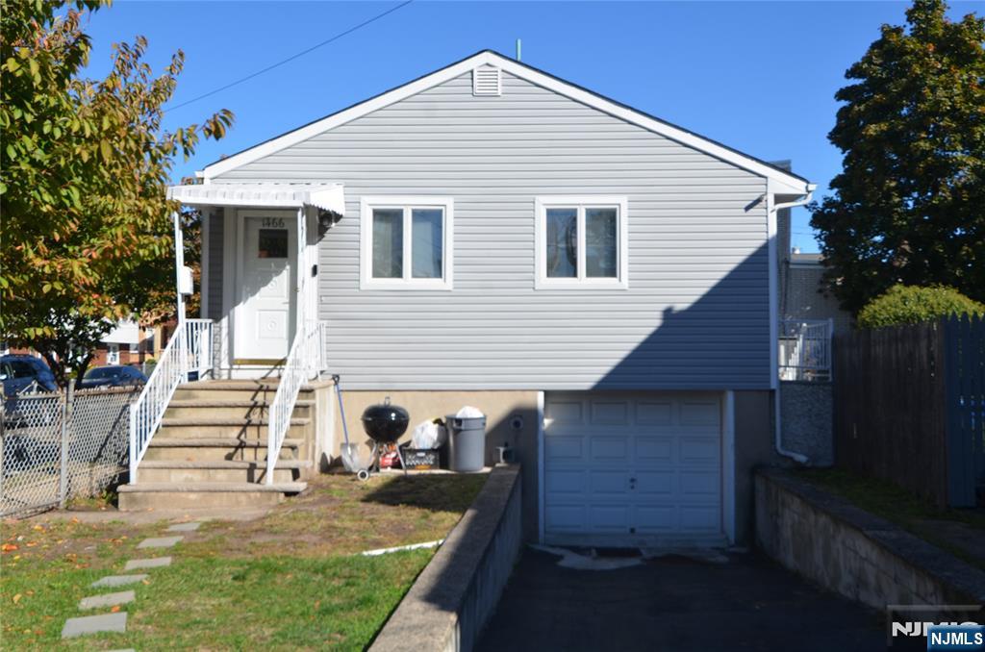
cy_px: 326
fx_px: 901
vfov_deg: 39.8
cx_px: 492
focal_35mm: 33
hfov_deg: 57.3
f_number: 8
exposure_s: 1/250
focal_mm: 22
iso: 100
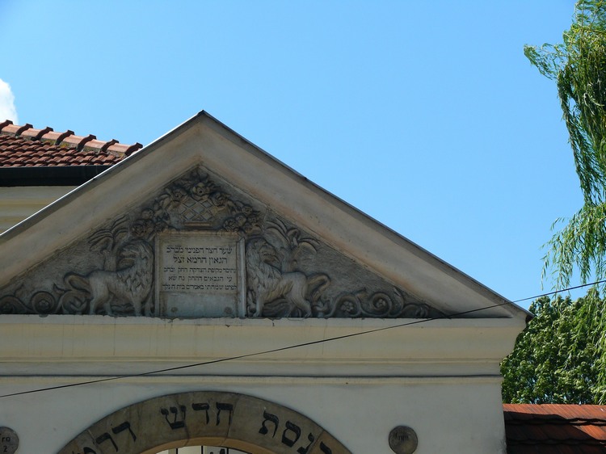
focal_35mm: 88
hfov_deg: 22.3
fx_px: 1540
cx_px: 303
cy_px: 227
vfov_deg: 16.8
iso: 100
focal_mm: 18.6
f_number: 4.5
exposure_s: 1/200
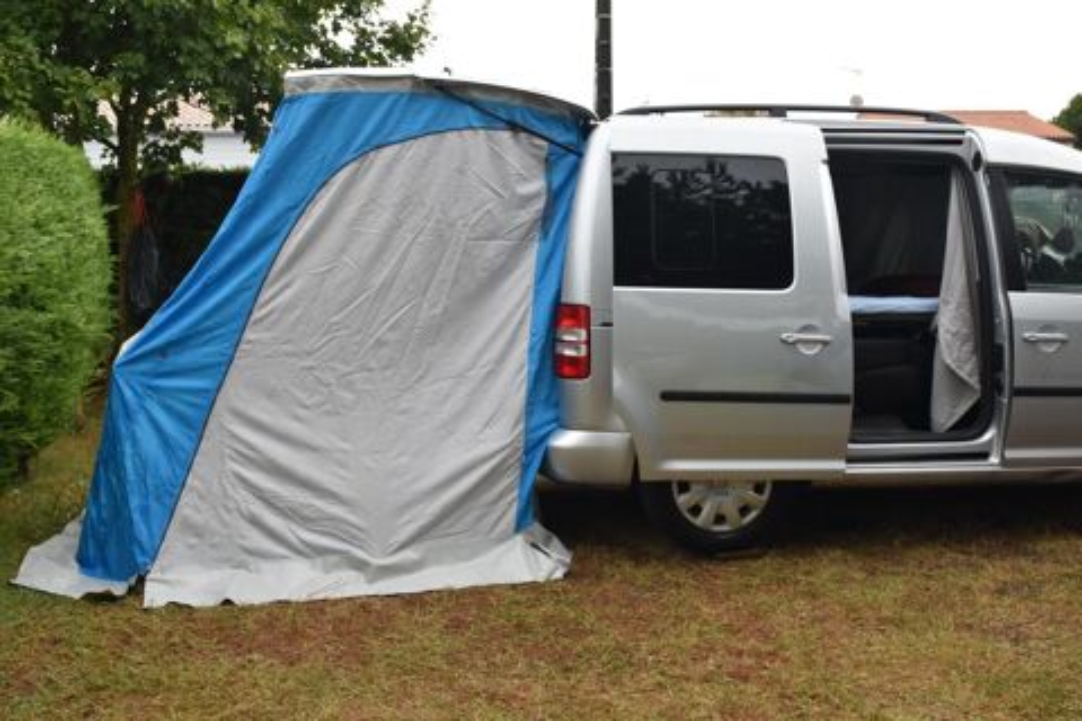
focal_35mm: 36
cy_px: 360
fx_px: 1082
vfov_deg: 36.9
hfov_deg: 53.1
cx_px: 541
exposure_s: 1/180
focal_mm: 24
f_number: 8
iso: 400
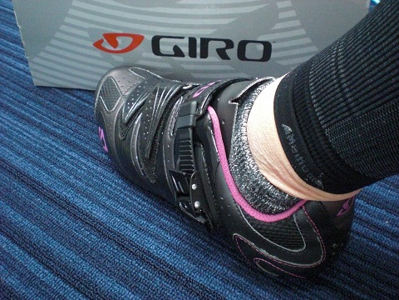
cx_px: 200
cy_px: 150
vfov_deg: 37.7
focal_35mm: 38
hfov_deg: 49.0
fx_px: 438
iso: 800
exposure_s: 1/60
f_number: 3.1
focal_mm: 6.3
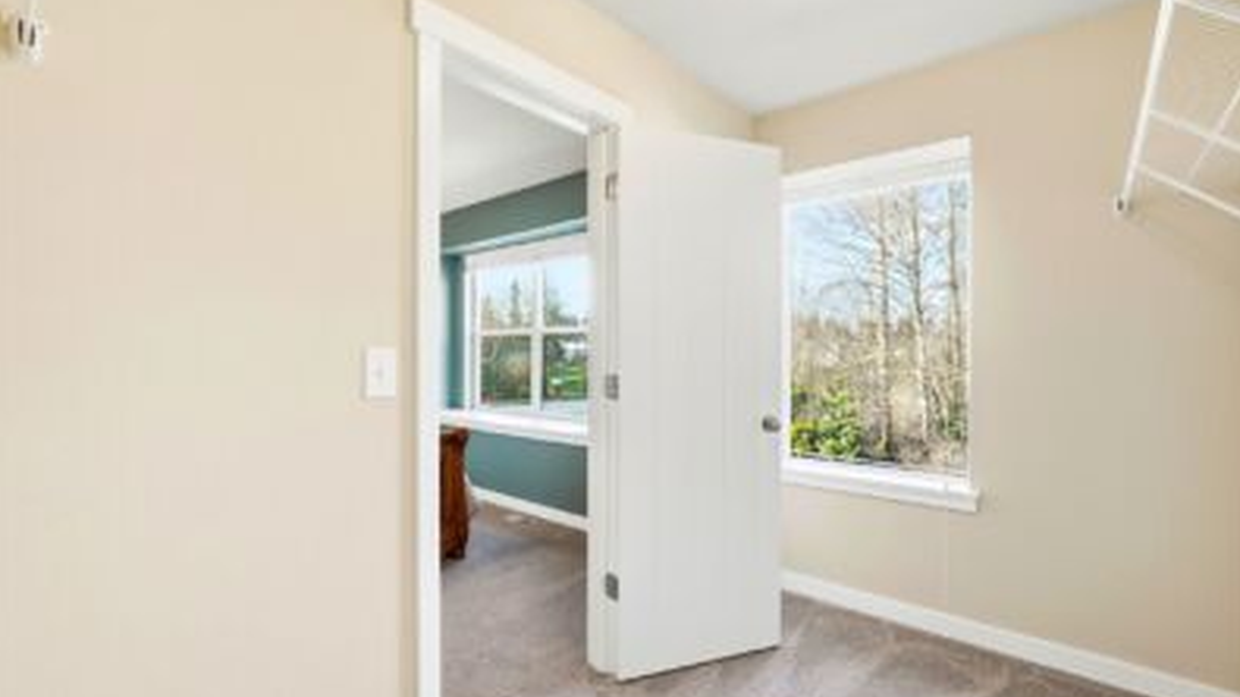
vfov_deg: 63.9
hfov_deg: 95.9
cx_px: 622
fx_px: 559
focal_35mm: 17
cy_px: 353
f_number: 9
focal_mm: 16
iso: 400
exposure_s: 1/320
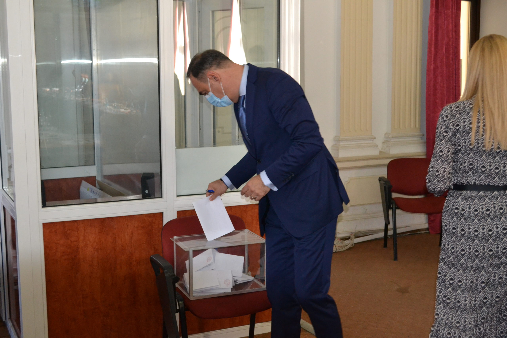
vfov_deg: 28.1
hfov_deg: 41.1
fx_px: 676
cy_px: 169
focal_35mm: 48
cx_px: 254
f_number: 4.8
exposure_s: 1/60
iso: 2200
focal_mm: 32
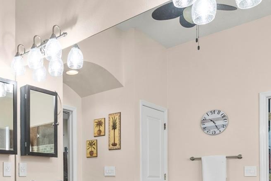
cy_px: 180
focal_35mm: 39
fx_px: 294
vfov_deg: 31.7
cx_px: 57
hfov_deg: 47.0
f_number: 9
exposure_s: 1/2.5
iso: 320
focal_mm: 16
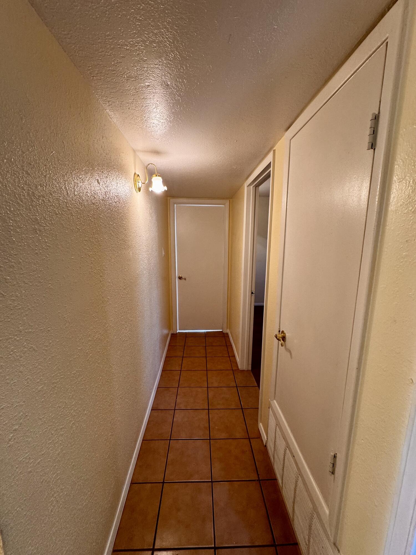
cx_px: 208
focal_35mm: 14
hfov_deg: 85.7
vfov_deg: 102.1
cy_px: 278
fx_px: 224
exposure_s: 1/60
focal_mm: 2.22
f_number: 2.2
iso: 160
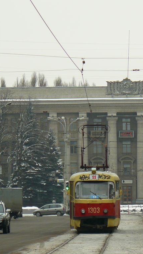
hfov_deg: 3.9
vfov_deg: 6.9
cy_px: 127
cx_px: 104
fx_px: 2125
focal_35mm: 315
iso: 100
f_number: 3.3
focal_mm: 35.9
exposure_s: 1/125
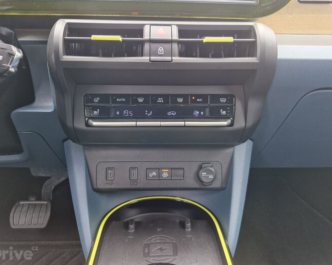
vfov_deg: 56.8
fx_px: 246
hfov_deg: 68.1
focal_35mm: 25
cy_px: 127
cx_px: 167
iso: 250
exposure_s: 1/100
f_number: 1.8
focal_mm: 5.54
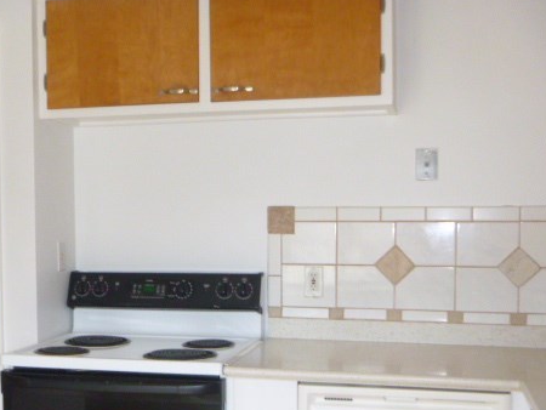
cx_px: 200
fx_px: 852
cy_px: 272
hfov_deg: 35.3
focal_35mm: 54
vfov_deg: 26.9
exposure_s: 1/60
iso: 400
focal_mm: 6.8
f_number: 4.5
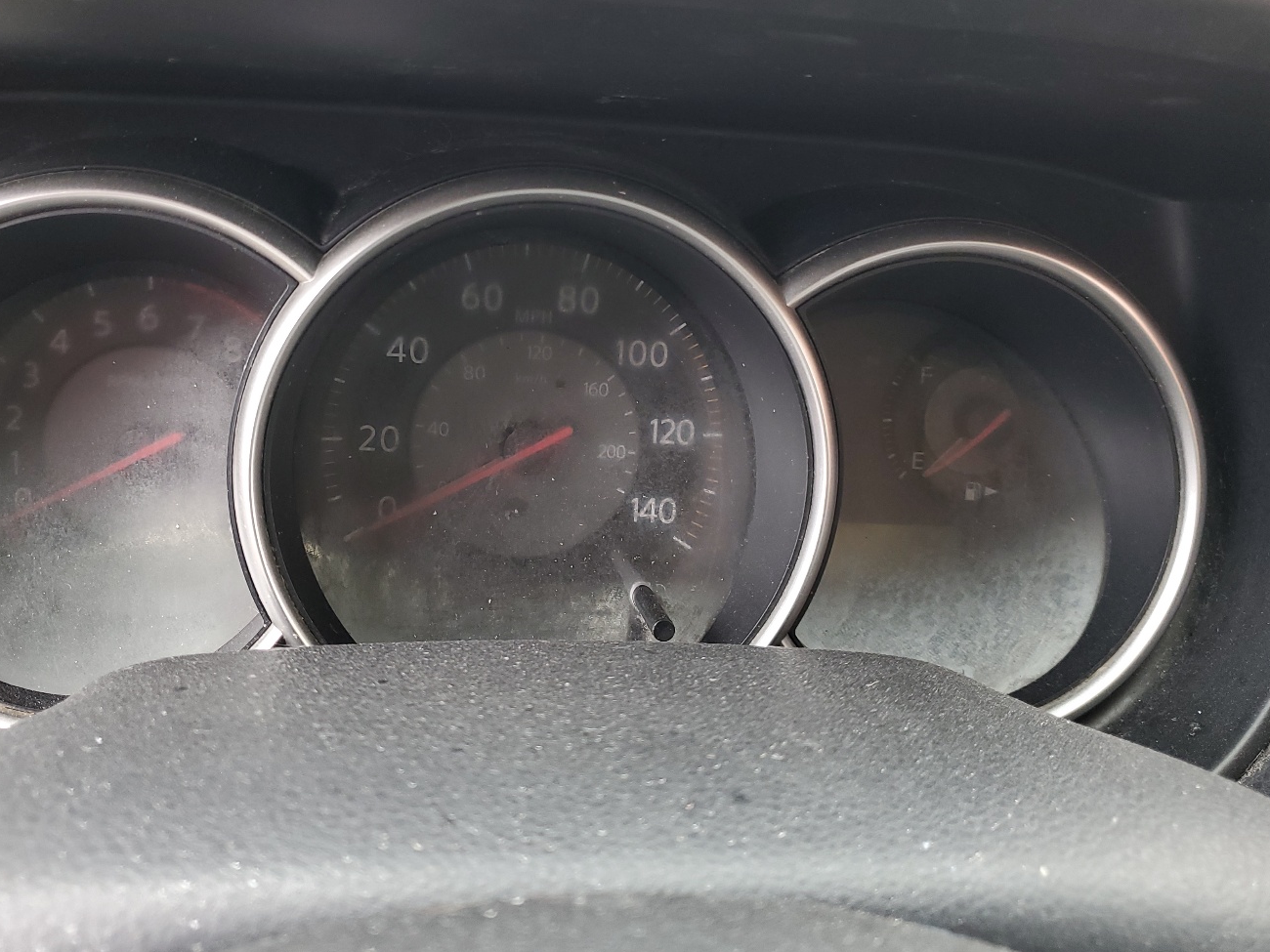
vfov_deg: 44.0
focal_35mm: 32
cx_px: 581
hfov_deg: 56.7
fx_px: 1174
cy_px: 394
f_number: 1.5
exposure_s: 1/120
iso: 63
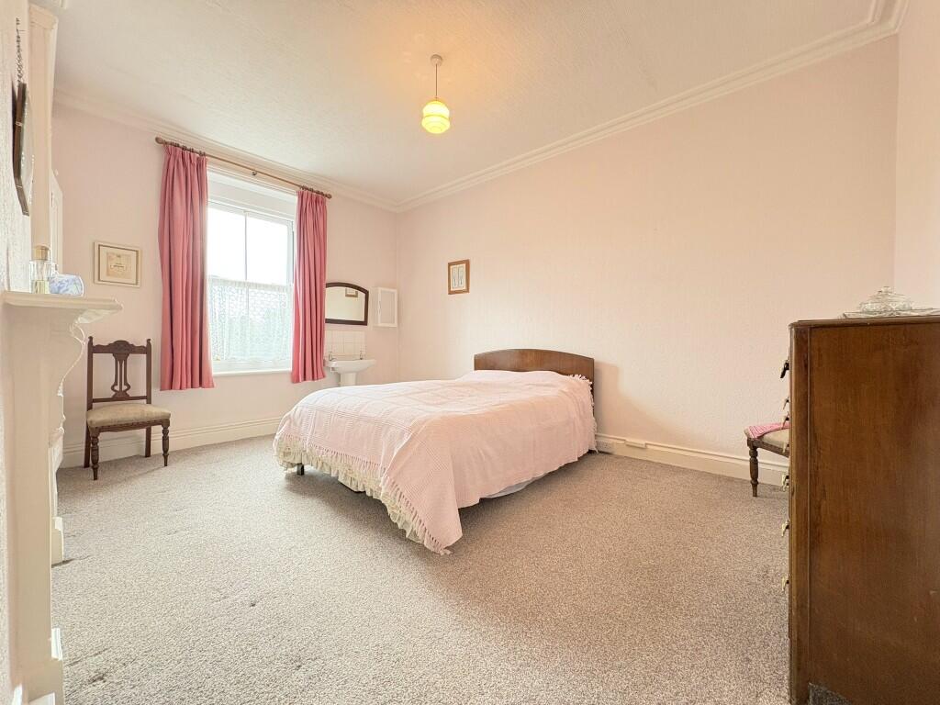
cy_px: 352
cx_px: 470
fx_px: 380
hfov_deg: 102.1
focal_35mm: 14
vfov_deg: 85.7
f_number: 2.2
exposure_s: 1/50
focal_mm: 2.22
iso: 320
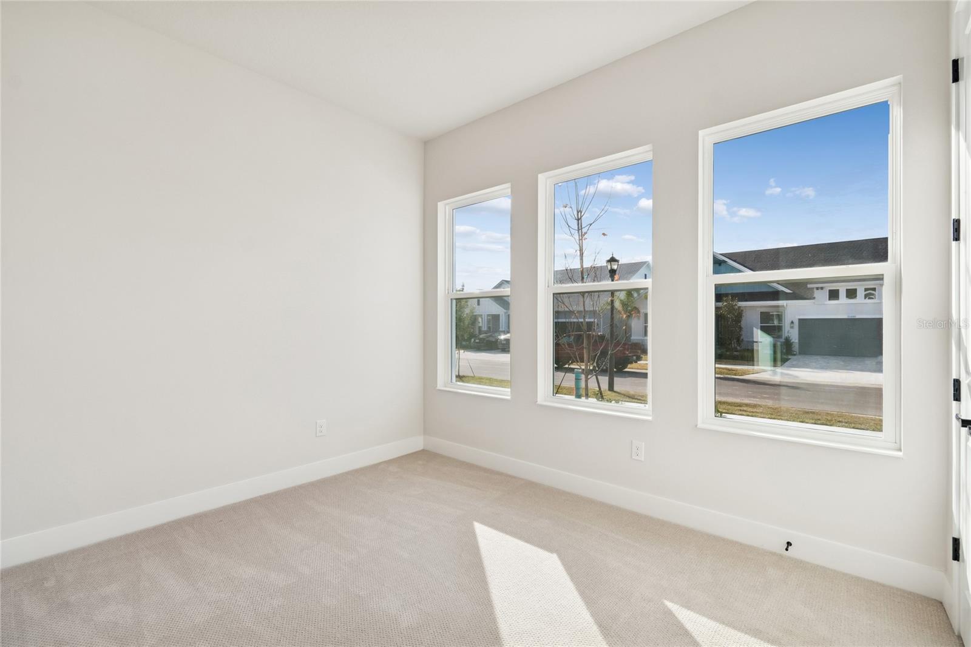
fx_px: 404
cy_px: 324
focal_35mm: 15
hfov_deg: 100.4
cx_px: 486
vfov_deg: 77.3
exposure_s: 1/50
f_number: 7.1
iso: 100
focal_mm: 10
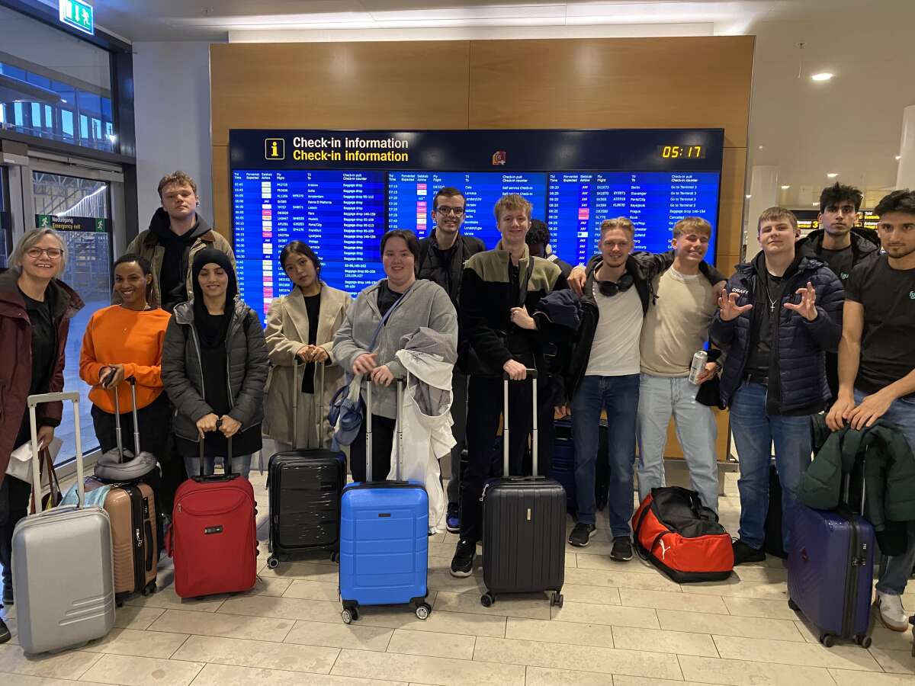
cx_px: 458
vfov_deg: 53.1
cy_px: 343
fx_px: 687
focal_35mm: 26
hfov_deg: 67.3
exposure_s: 1/50
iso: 400
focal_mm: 4.25
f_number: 1.8
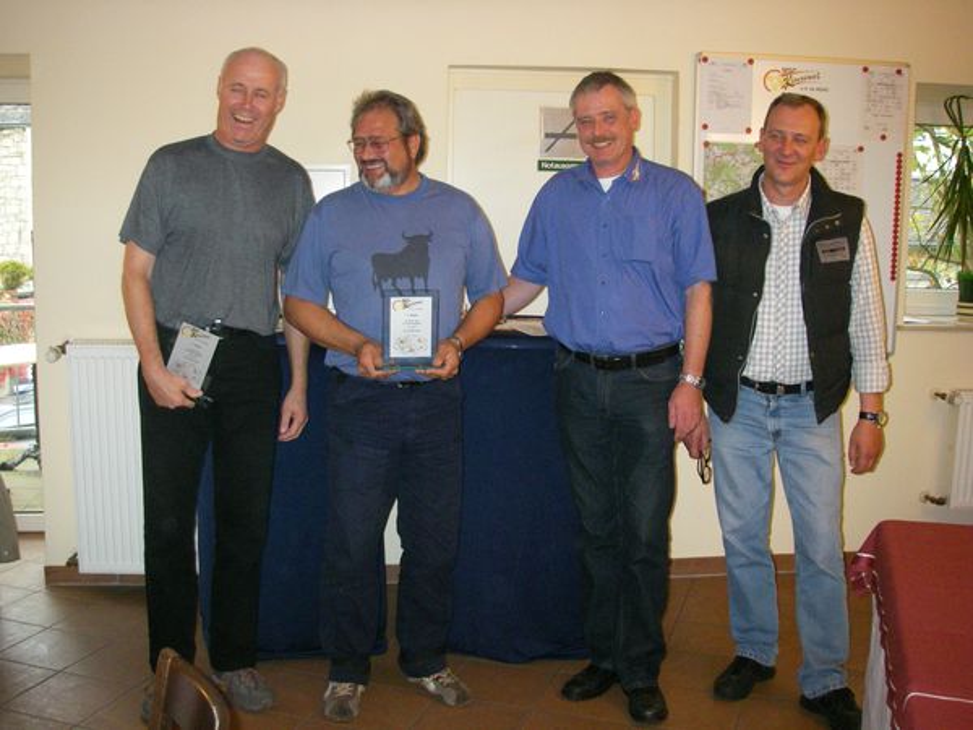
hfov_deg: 49.0
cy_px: 365
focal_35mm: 38
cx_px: 486
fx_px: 1068
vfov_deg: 37.7
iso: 400
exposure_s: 1/50
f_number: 3.3
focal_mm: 6.3
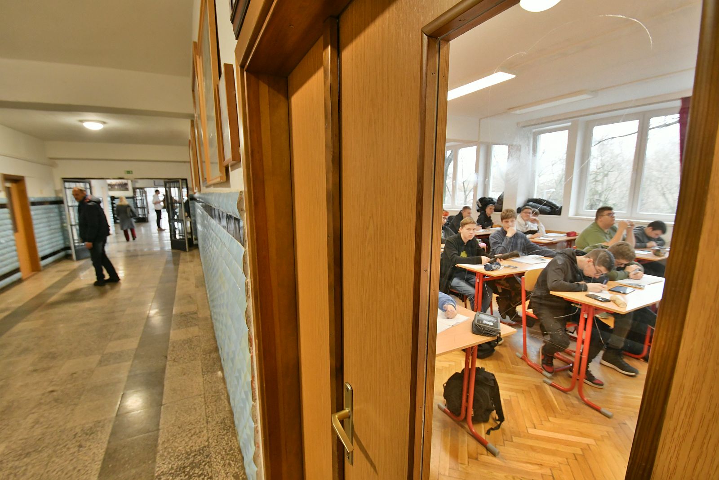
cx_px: 360
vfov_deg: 77.3
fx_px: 300
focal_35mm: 15
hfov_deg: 100.4
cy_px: 240
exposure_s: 1/100
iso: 5000
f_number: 5
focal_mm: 10
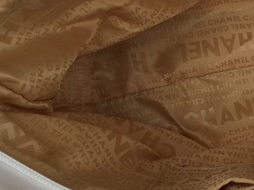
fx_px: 543
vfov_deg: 19.7
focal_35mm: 74
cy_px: 41
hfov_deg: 24.7
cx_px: 275
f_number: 2.2
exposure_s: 1/348
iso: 32
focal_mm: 4.12
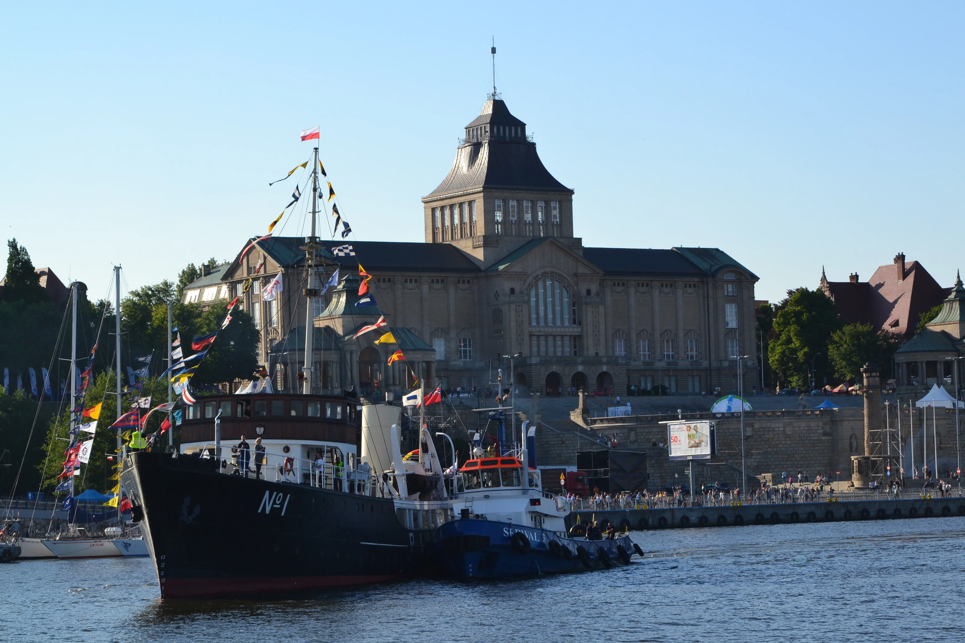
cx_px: 482
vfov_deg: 13.8
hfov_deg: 20.6
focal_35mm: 99
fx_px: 2654
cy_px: 322
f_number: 11
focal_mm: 66
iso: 400
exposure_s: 1/400
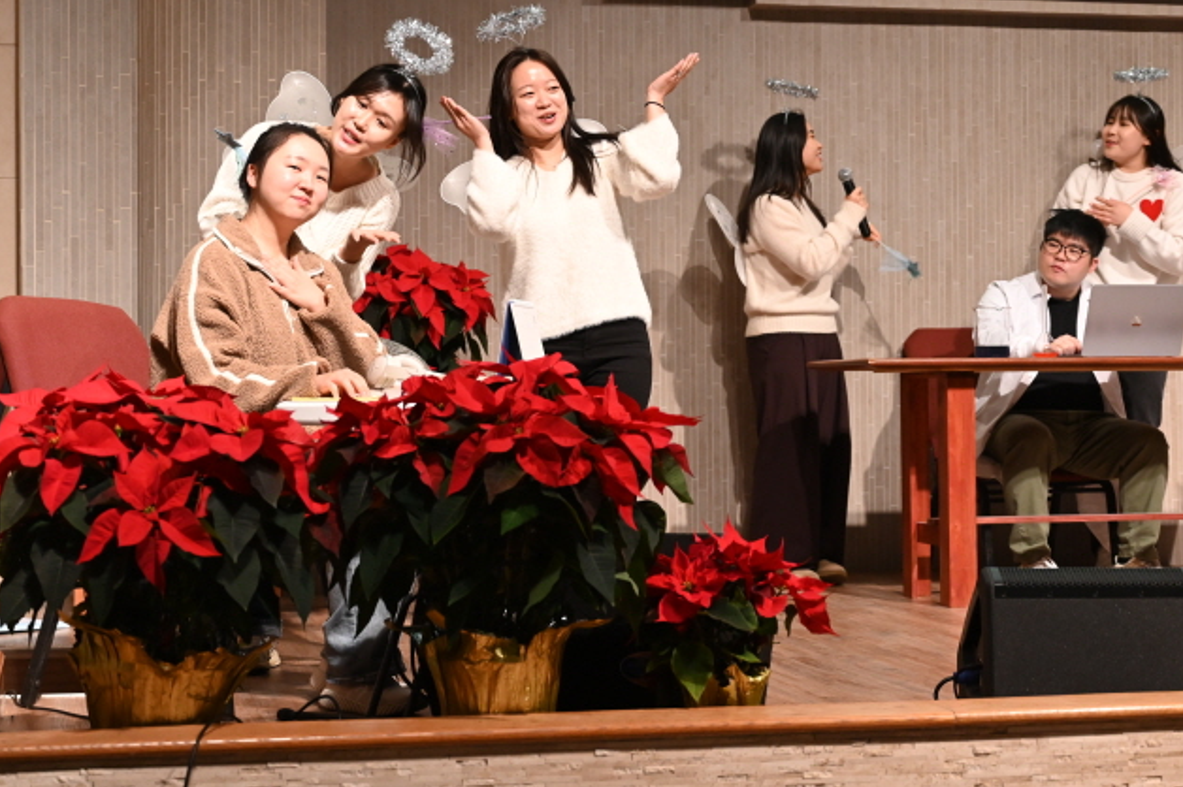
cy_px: 317
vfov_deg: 20.9
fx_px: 2135
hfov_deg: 30.9
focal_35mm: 65
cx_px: 509
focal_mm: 51
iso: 1800
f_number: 4
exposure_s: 1/125
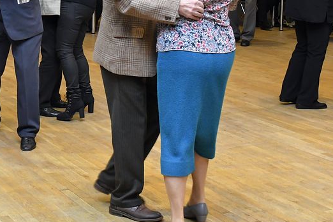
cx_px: -3
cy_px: 20
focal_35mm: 86
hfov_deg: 22.7
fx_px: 797
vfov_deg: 15.7
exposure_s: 1/125
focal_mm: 25
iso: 3200
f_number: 6.3
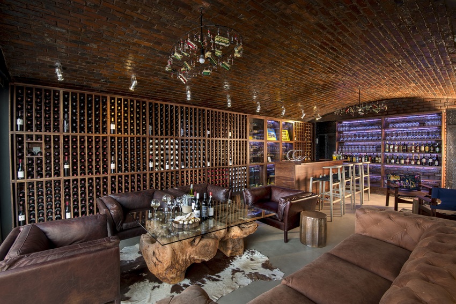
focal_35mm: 16
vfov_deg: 73.8
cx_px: 228
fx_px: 203
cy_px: 152
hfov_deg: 96.7
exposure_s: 1/1.43
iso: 200
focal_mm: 16
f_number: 9.5
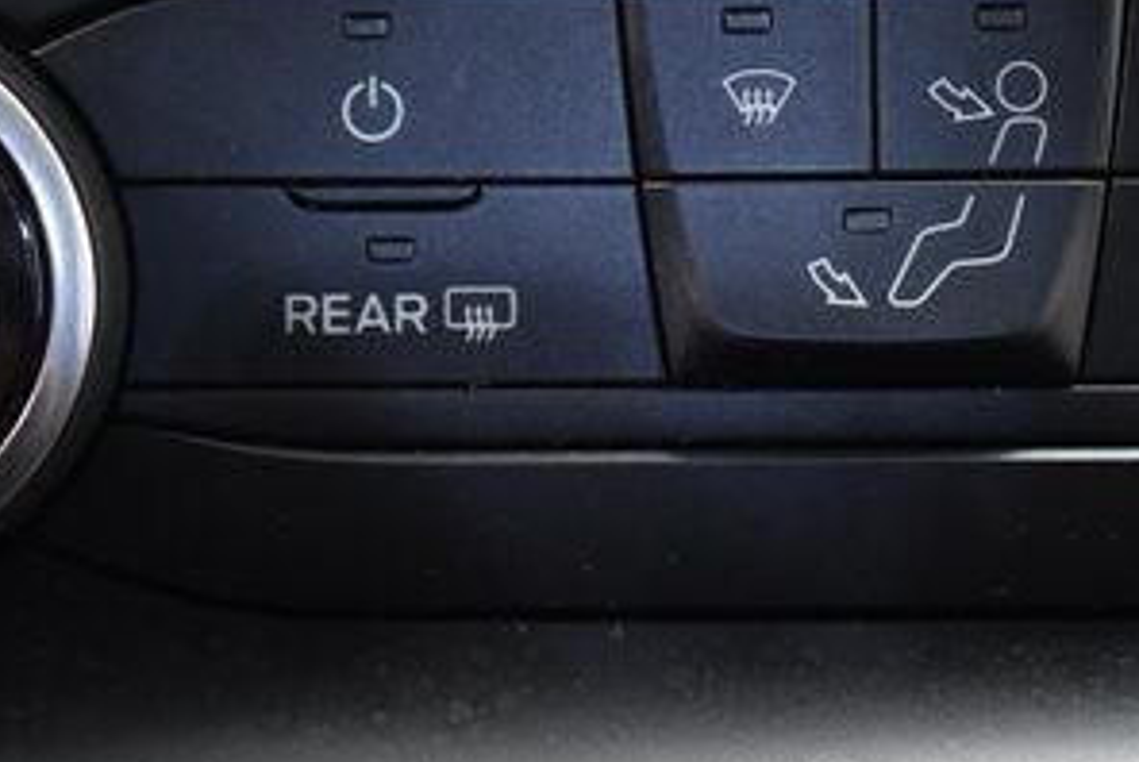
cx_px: 600
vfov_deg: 7.2
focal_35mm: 190
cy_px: 408
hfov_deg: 10.8
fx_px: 6017
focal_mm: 55
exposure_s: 1/15
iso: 2500
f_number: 4
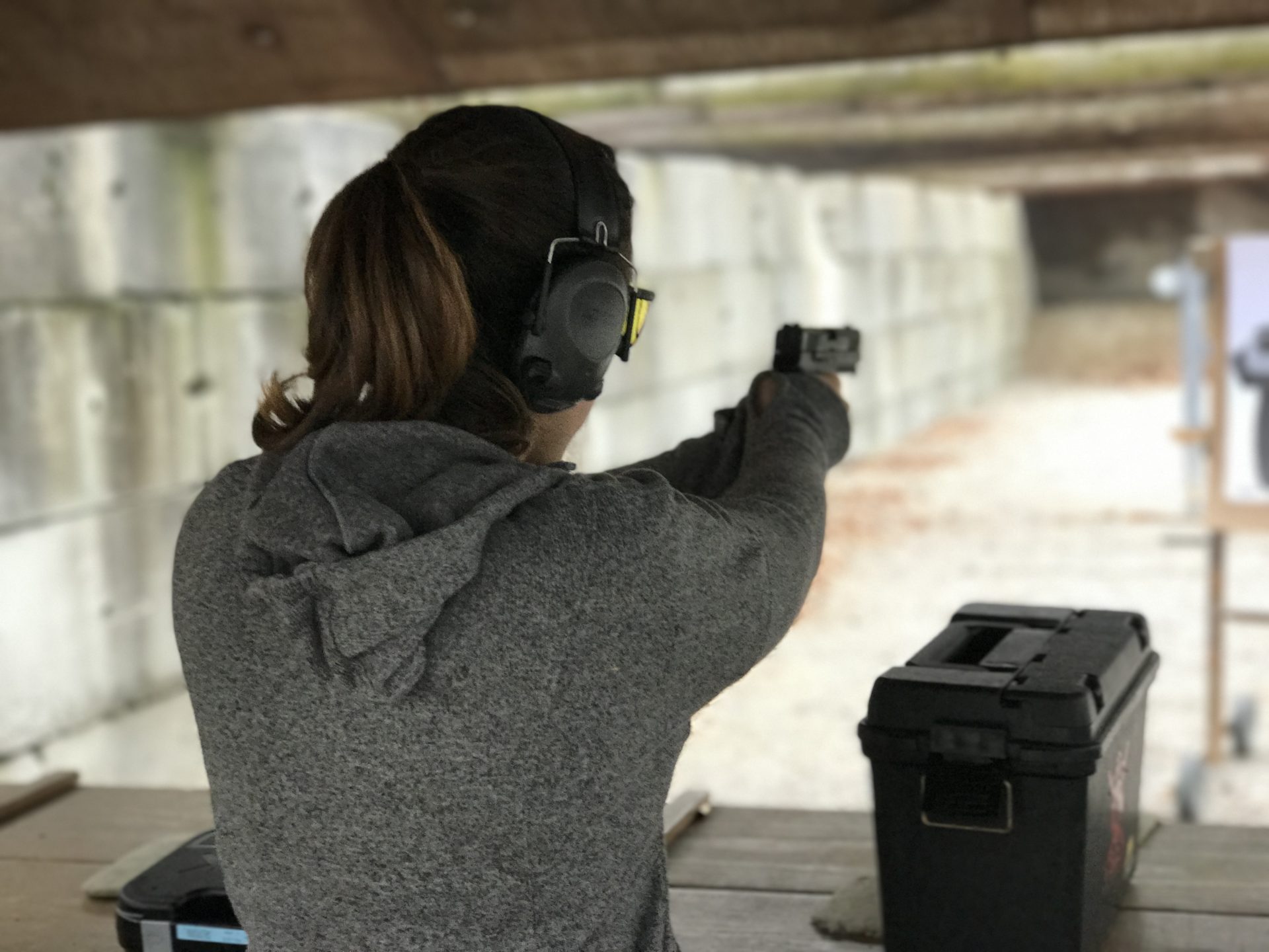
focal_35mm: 57
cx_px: 634
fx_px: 2090
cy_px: 476
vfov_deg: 25.7
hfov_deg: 33.8
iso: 160
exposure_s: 1/60
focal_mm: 6.6
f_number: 2.8
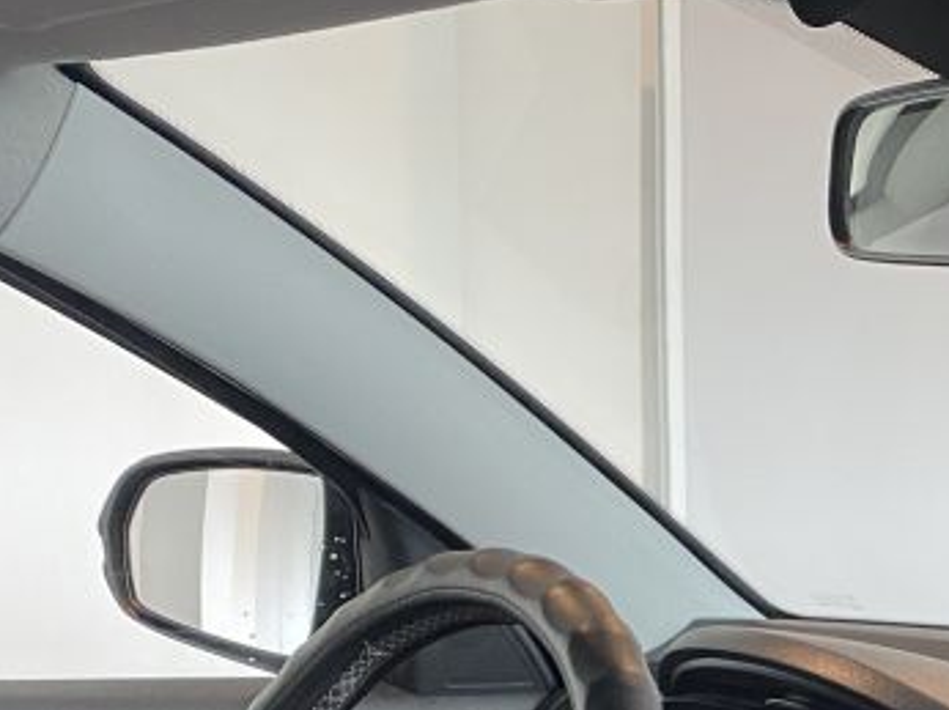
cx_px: 1029
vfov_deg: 17.8
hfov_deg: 23.8
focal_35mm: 77
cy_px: 948
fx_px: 2109
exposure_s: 1/60
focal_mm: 4.25
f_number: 1.8
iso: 200
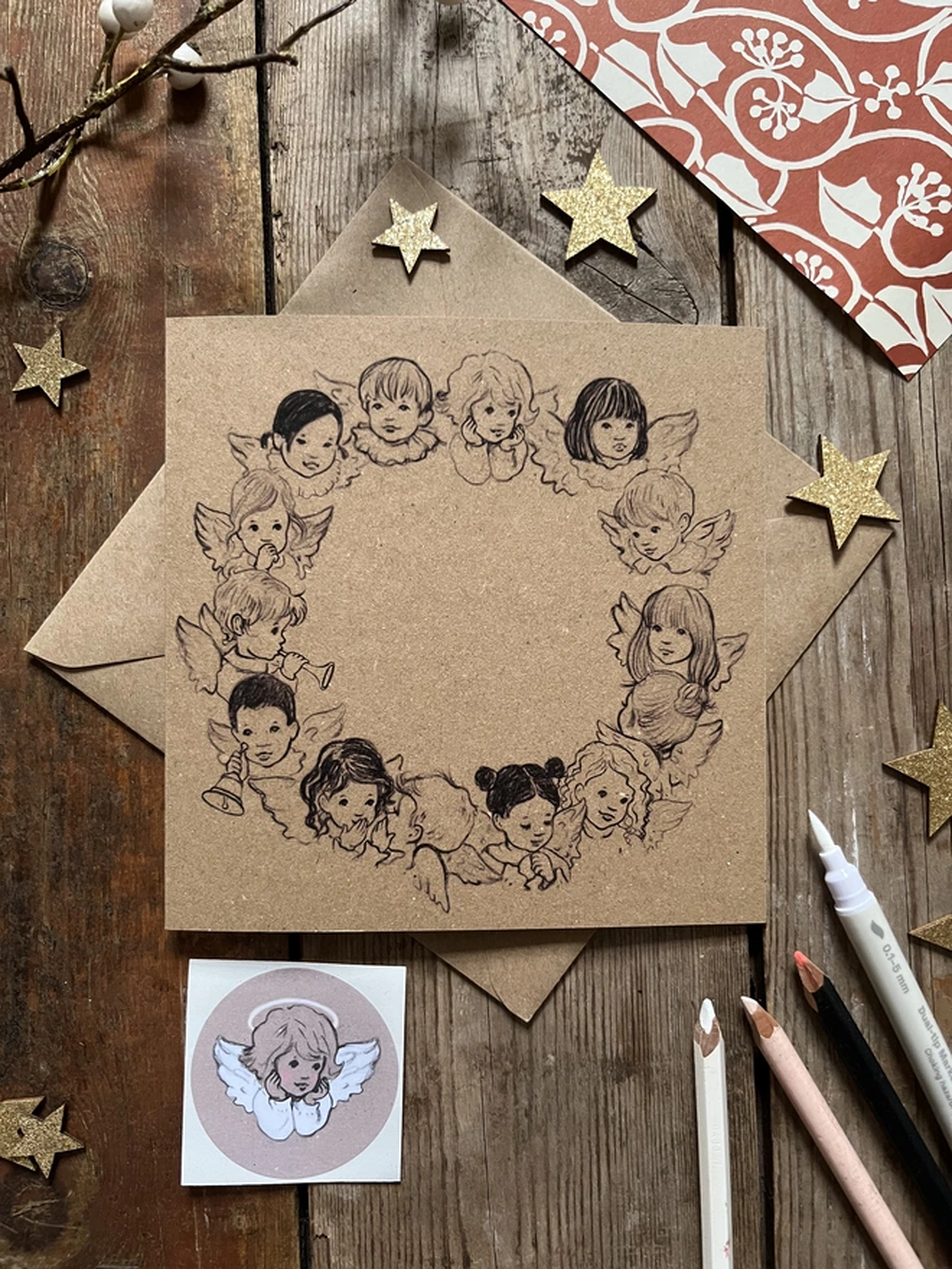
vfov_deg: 67.3
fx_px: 953
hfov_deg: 53.1
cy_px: 634
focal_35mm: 26
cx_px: 476
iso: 500
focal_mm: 5.1
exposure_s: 1/60
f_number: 1.6
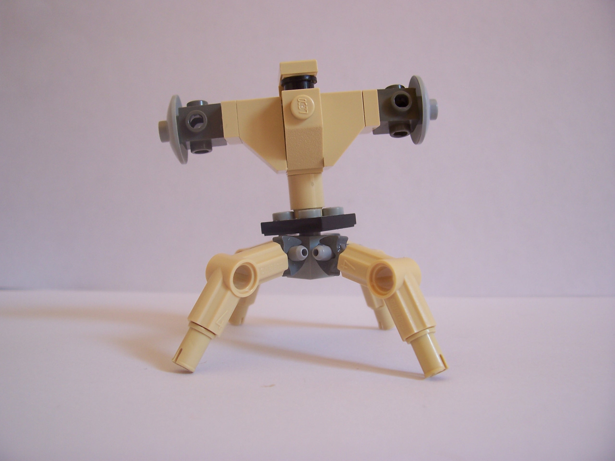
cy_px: 230
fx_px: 604
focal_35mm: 34
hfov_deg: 54.0
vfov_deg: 41.8
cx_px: 308
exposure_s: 1/45
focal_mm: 5.6
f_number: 2.7
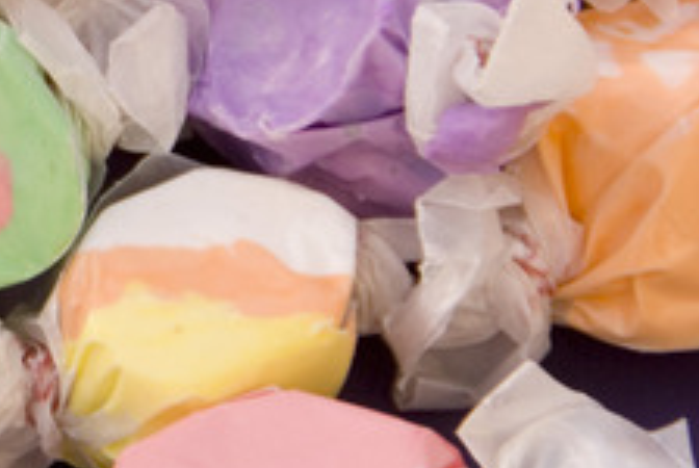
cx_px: -281
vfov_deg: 2.0
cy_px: -123
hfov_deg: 3.0
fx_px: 13220
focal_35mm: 680
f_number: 7.1
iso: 100
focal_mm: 130
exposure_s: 1/180
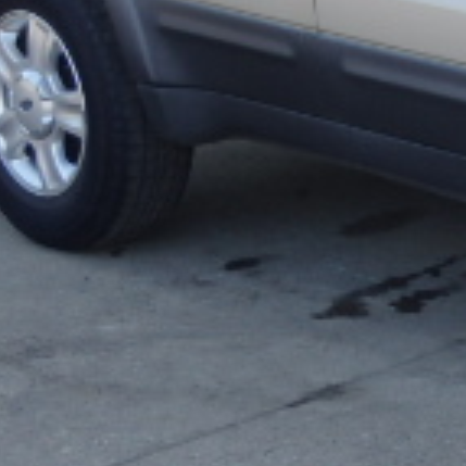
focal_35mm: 158
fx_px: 2406
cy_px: 72
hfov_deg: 10.5
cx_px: 815
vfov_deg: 11.0
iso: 125
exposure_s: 1/100
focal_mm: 7.3
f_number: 4.7
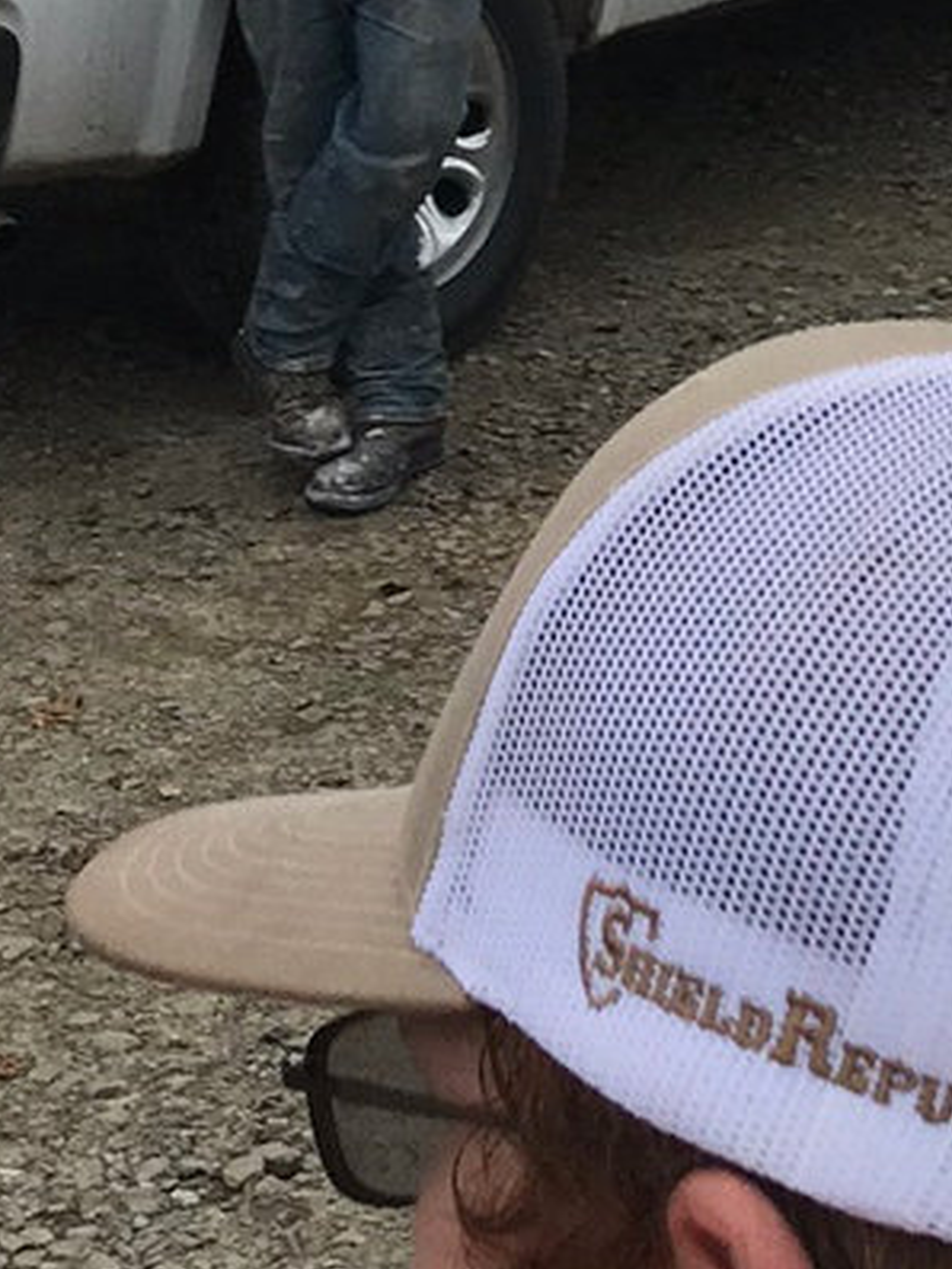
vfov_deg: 15.1
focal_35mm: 122
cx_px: 623
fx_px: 4471
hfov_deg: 12.1
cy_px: -566
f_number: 1.8
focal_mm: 3.99
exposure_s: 1/778
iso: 20
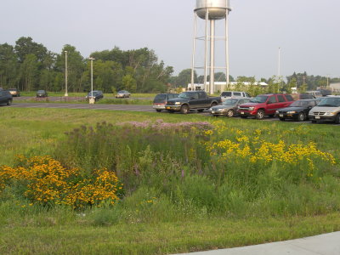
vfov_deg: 29.1
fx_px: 491
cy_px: 128
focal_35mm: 50
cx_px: 170
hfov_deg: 38.2
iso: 50
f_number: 3.6
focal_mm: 10.5
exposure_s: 1/200
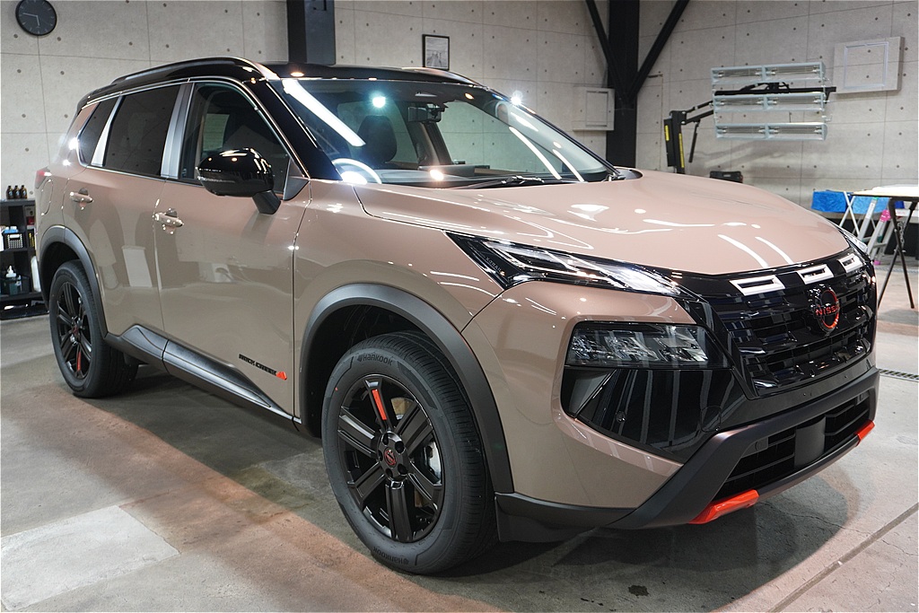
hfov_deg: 55.1
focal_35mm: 34
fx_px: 881
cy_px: 306
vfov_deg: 38.4
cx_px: 460
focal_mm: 23
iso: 800
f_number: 4
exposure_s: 1/40
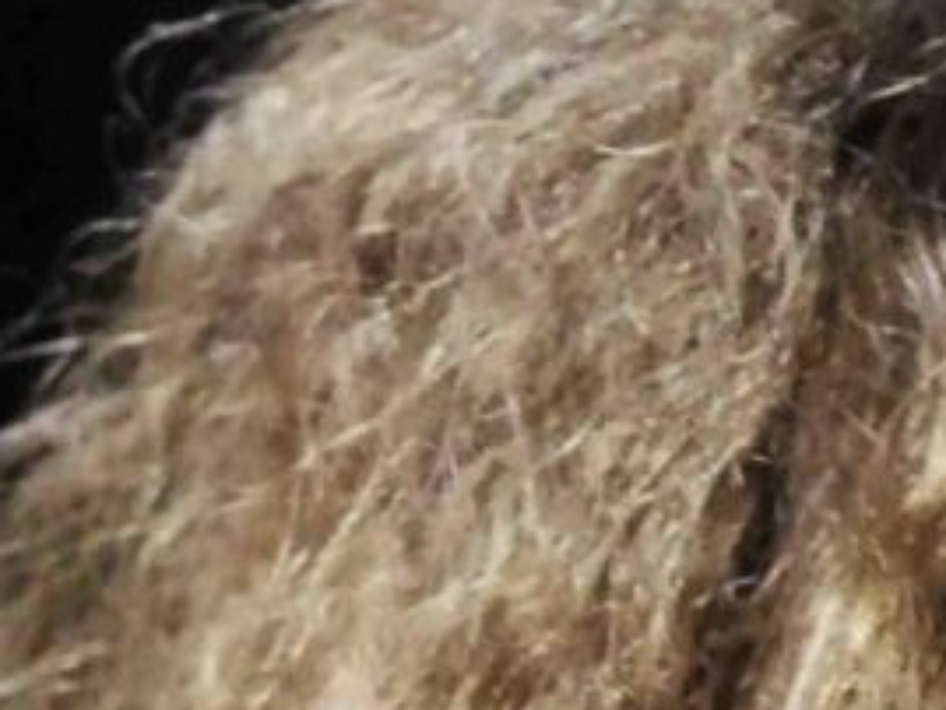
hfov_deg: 1.4
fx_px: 39589
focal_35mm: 1448
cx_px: -387
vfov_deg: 1.0
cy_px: 766
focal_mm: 130
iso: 6400
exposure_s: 1/20
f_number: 5.6
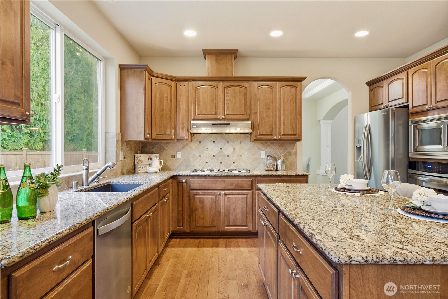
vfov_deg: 57.2
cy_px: 150
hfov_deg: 78.6
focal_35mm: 22
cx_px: 224
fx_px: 274
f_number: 9
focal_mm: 22
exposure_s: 1/6
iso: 400
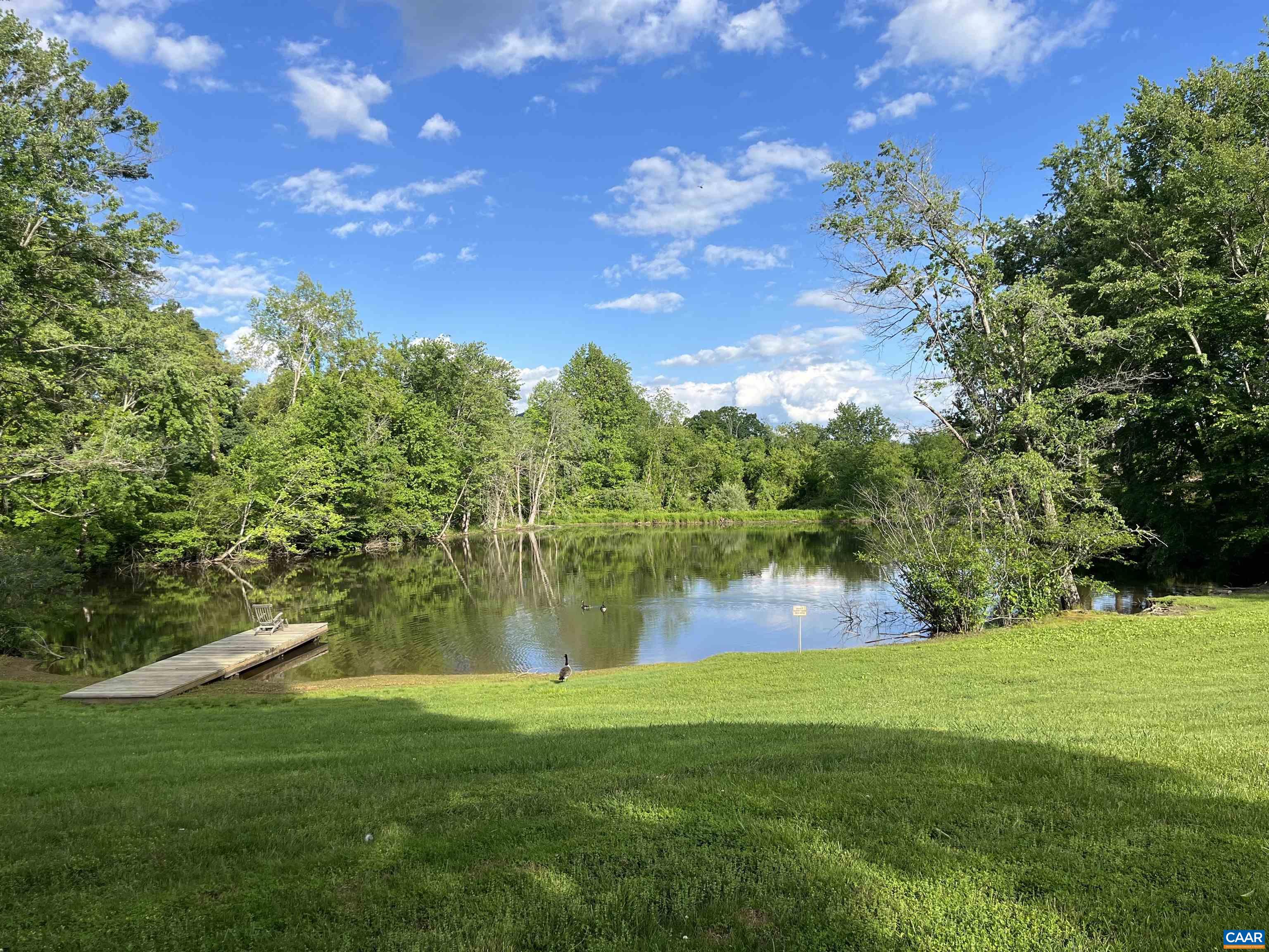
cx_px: 634
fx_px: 953
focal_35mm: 26
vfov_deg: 53.1
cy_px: 476
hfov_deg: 67.3
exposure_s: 1/2632
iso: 50
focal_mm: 5.1
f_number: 1.6
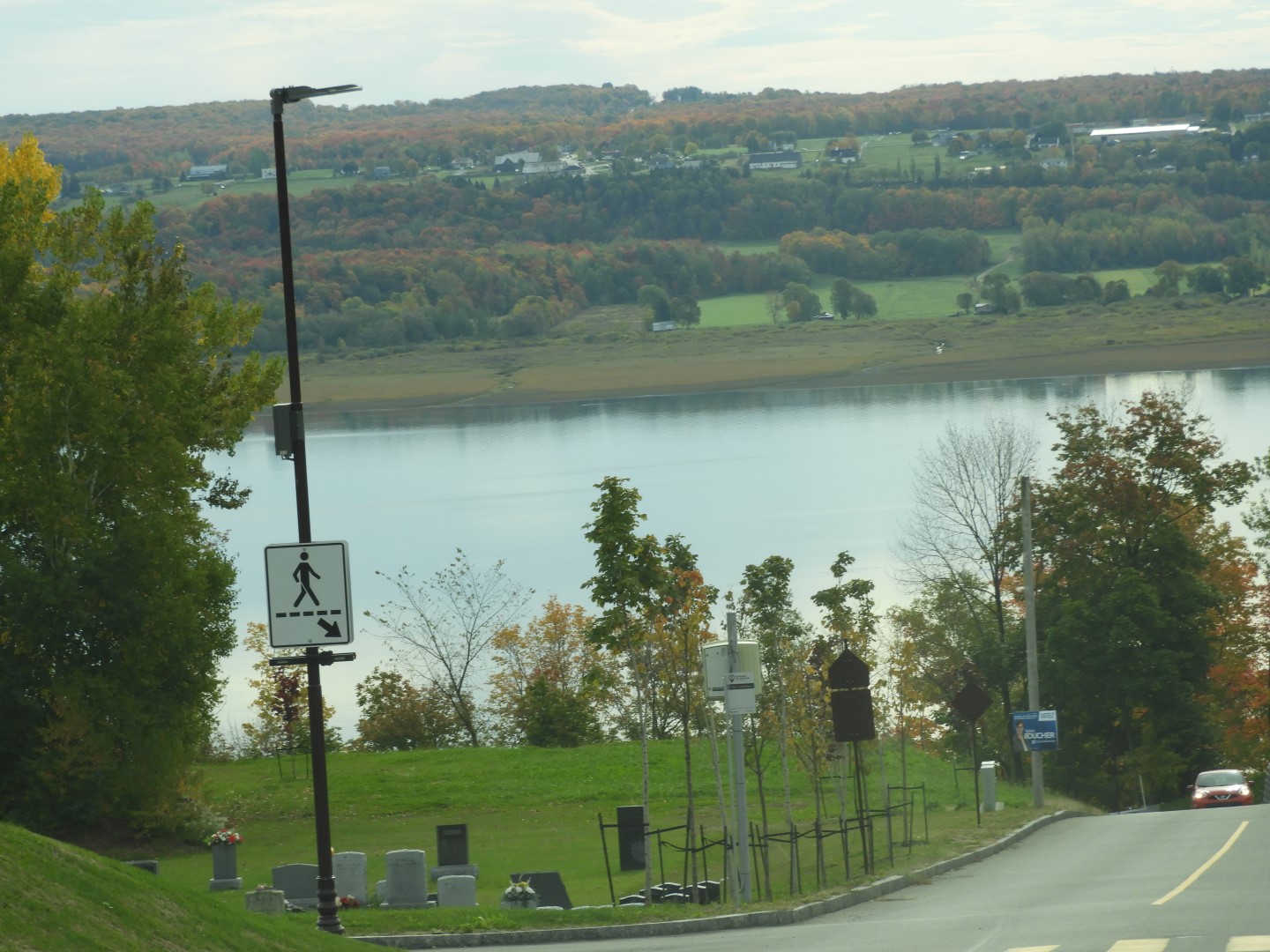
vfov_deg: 9.9
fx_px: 5503
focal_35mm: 150
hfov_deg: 13.2
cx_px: 635
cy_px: 476
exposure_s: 1/400
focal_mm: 26.9
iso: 100
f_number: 5.2
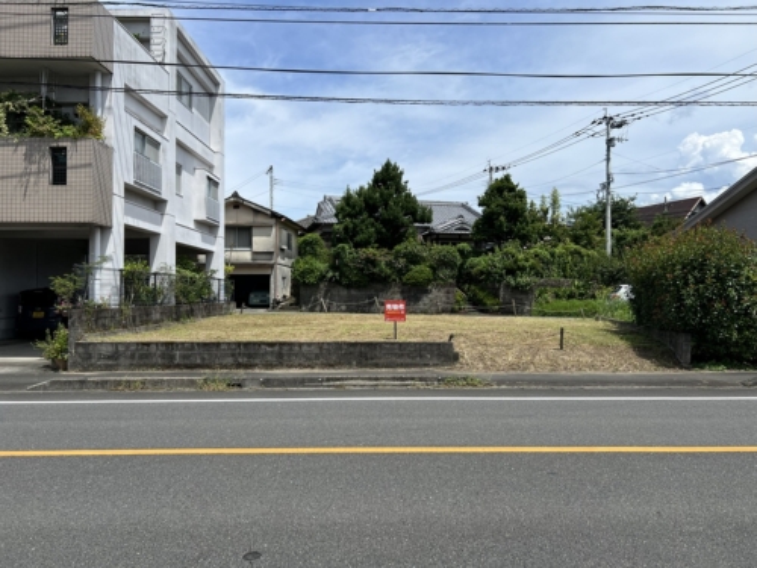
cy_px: 284
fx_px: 569
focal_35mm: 26
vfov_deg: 53.1
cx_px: 378
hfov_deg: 67.3
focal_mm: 5.7
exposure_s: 1/6211
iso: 50
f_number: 1.5
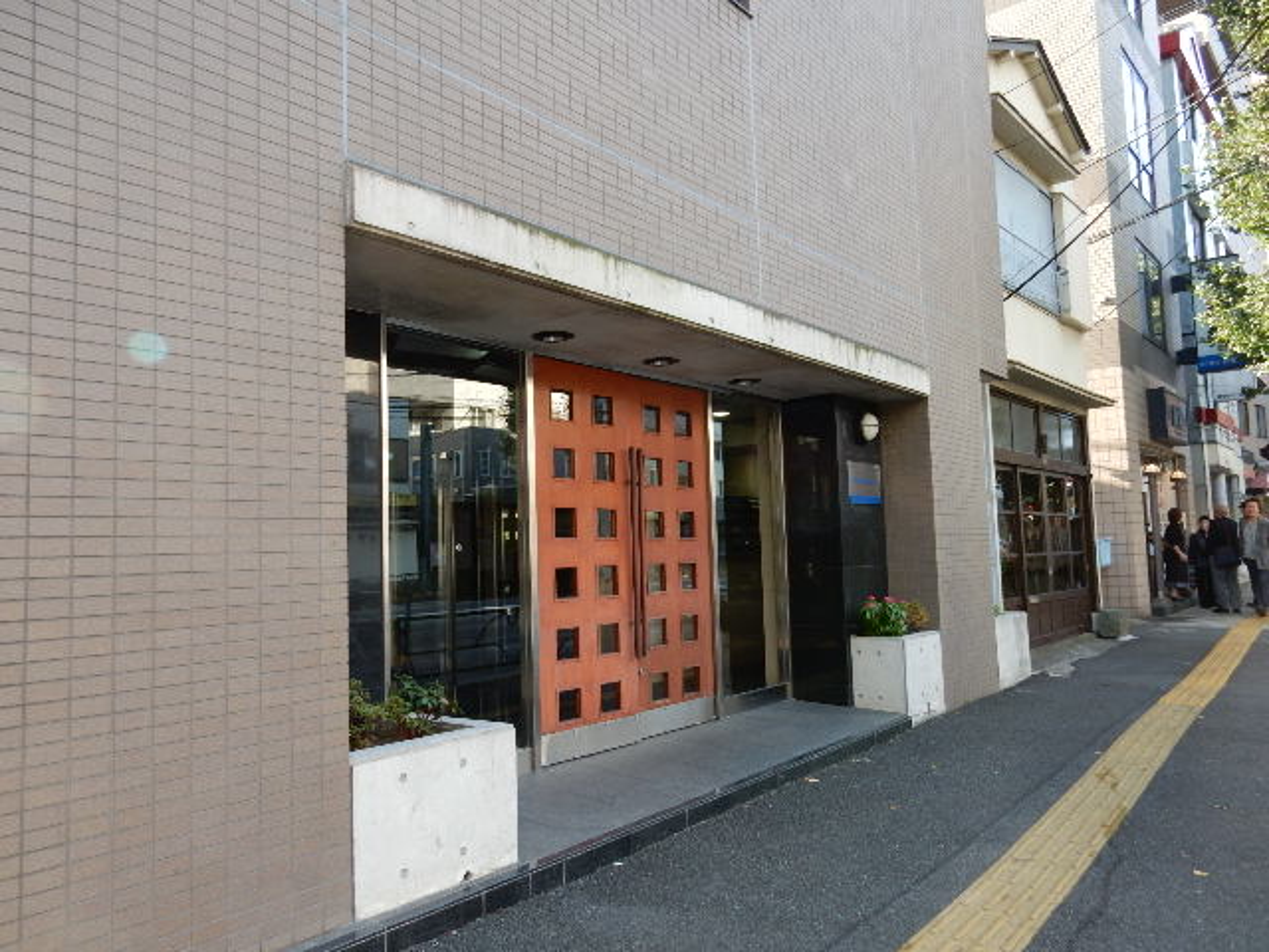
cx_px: 634
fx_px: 916
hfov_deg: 69.4
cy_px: 476
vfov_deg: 54.9
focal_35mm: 25
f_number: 3.7
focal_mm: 4.5
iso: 125
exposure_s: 1/80
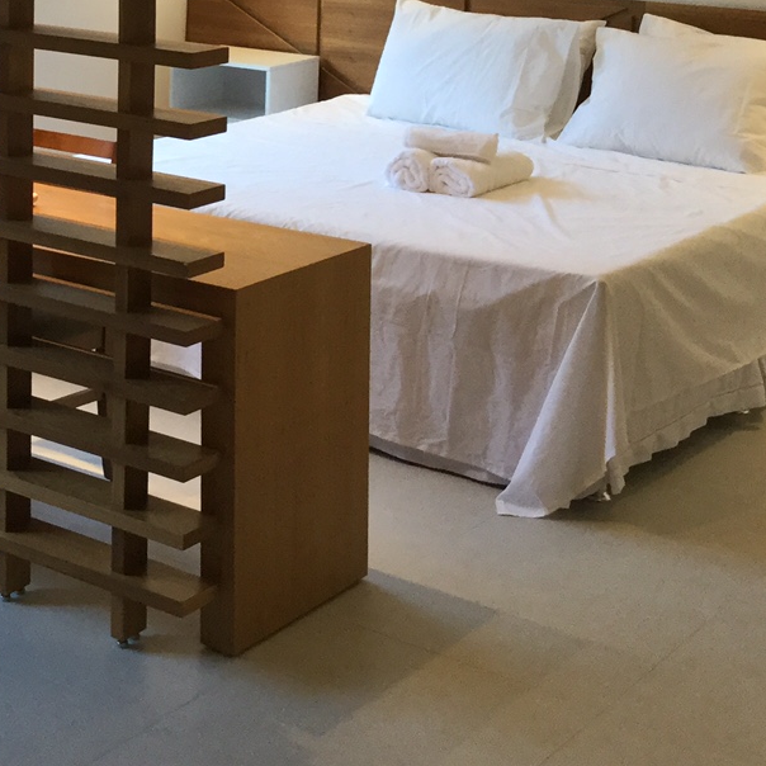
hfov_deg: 22.8
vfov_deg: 22.6
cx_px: 85
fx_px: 1853
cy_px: 41
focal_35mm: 74
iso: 64
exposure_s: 1/30
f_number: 2.4
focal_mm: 3.3
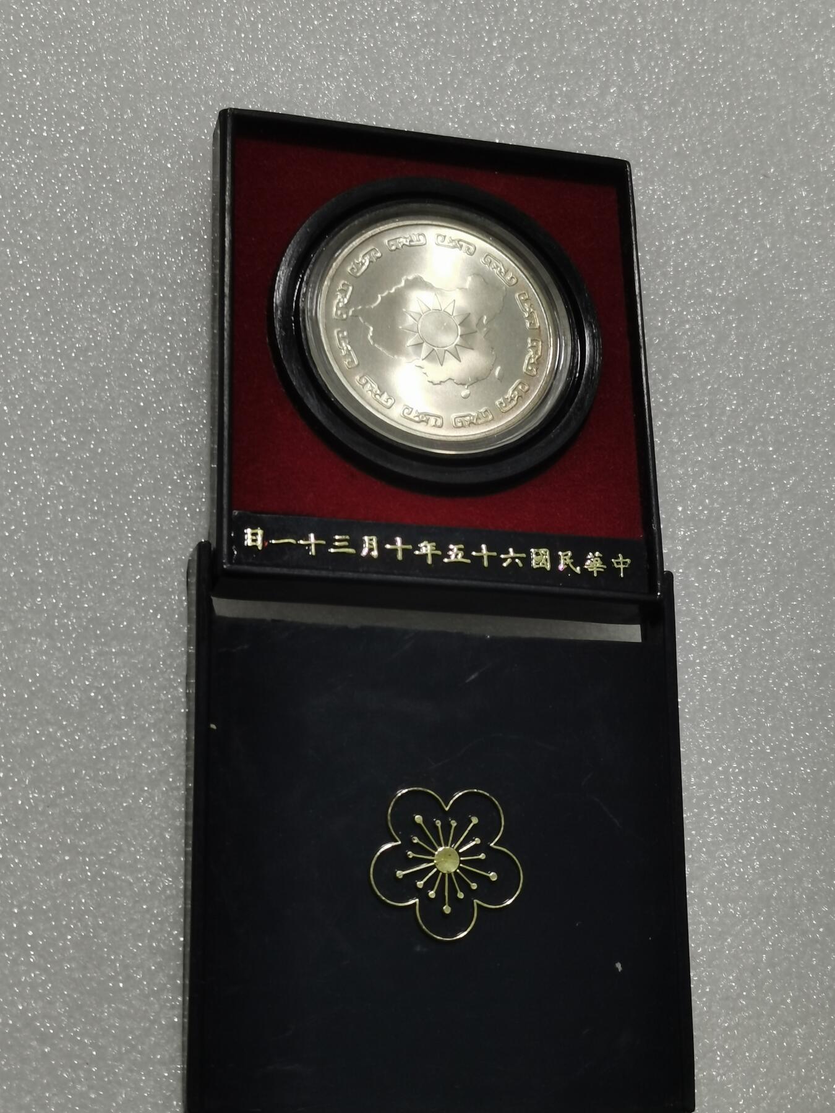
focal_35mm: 61
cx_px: 418
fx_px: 1962
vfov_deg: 31.7
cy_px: 556
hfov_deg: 24.0
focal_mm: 5.58
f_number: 1.8
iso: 50
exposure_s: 1/90
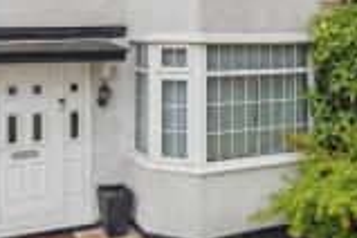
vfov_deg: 26.3
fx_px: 476
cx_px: 148
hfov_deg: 41.0
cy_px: -12
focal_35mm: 48
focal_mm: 16
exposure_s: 1/800
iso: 320
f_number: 5
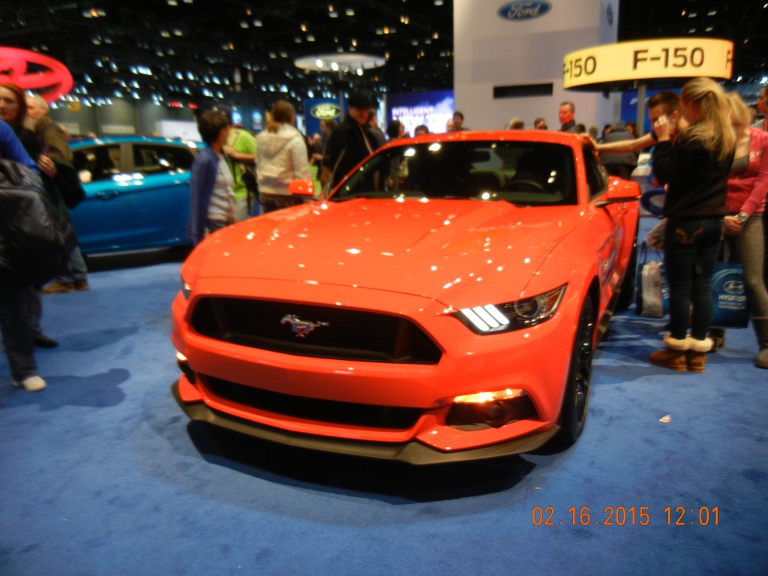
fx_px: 666
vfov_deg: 46.8
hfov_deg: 60.0
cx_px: 384
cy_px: 288
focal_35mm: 30
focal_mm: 5.4
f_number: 3.5
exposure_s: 1/60
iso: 244
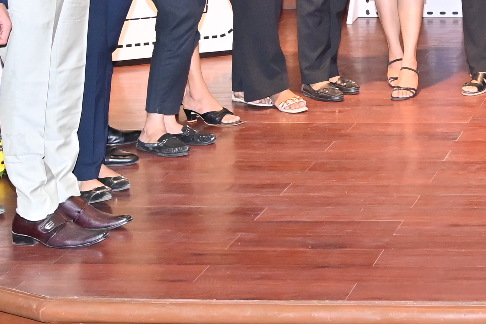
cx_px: 682
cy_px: -149
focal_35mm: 129
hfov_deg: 15.0
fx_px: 1740
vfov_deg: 10.3
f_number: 5.6
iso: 1250
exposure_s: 1/160
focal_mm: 31
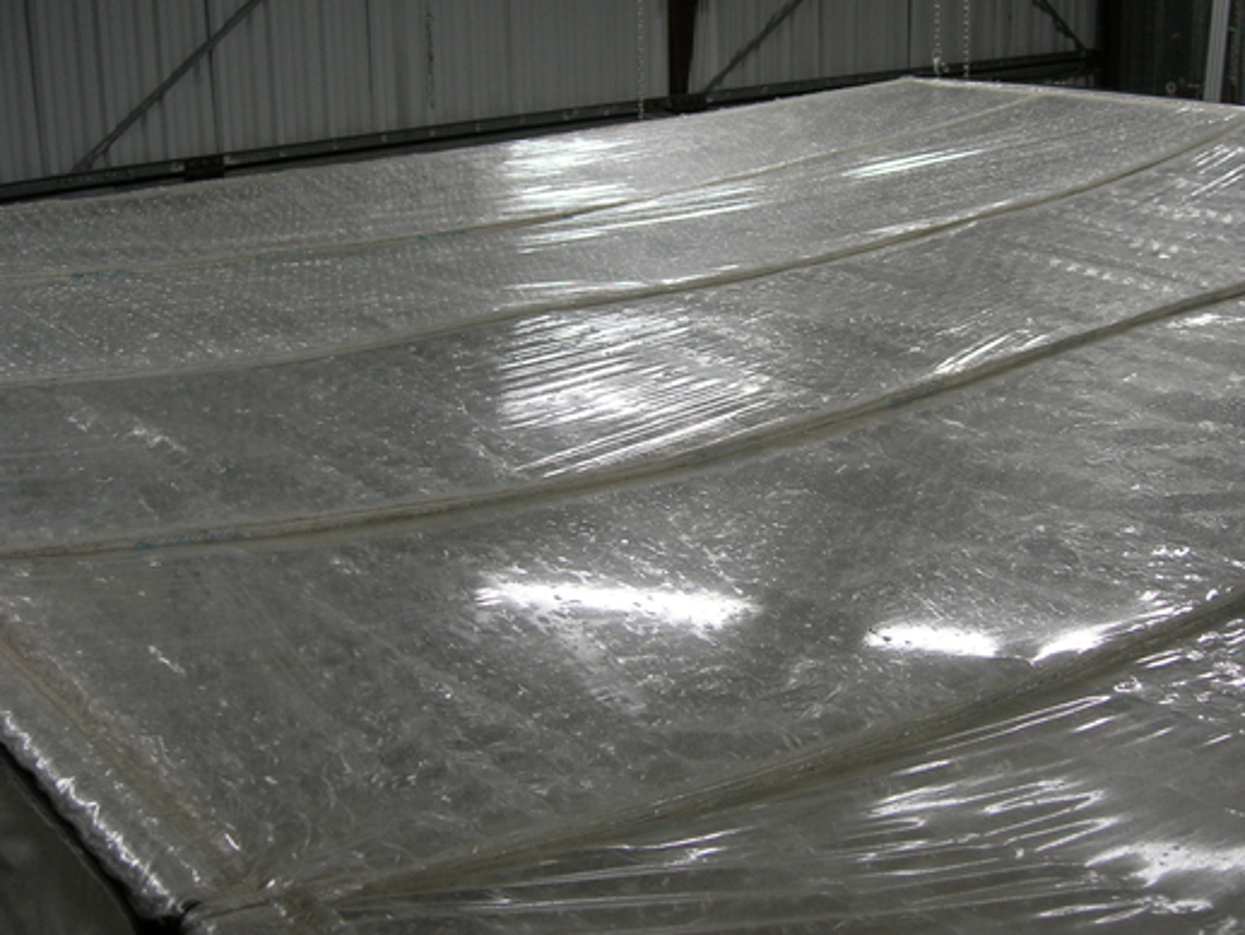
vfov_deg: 30.8
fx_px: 1691
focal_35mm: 47
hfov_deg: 40.4
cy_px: 398
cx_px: 703
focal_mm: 7.8
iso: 64
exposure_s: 1/30.2
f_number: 2.8
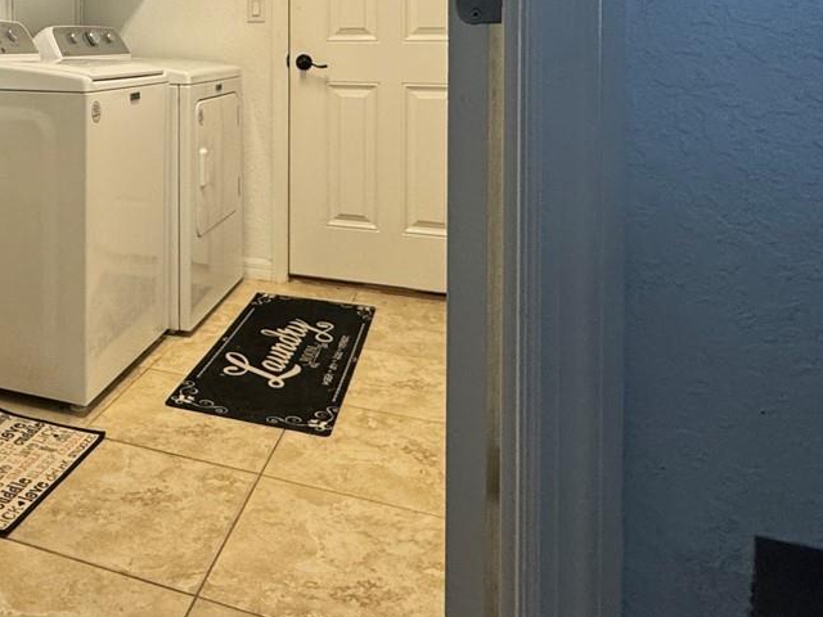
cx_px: 80
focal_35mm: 35
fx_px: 832
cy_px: 48
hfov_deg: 47.2
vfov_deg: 37.7
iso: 200
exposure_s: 1/120
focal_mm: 2.22
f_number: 2.2
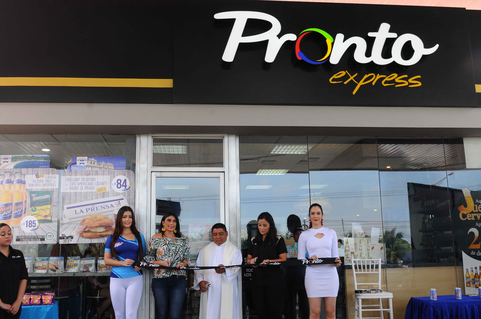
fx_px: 480
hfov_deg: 53.2
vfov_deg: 36.8
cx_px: 240
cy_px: 160
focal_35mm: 36
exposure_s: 1/125
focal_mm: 24
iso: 500
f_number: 8
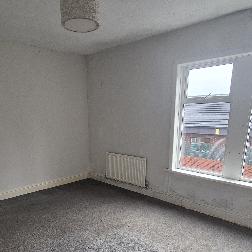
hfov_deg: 62.6
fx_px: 206
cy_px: 171
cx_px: 107
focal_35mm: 25
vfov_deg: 61.2
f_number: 2.2
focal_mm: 2.2
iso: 100
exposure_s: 1/50
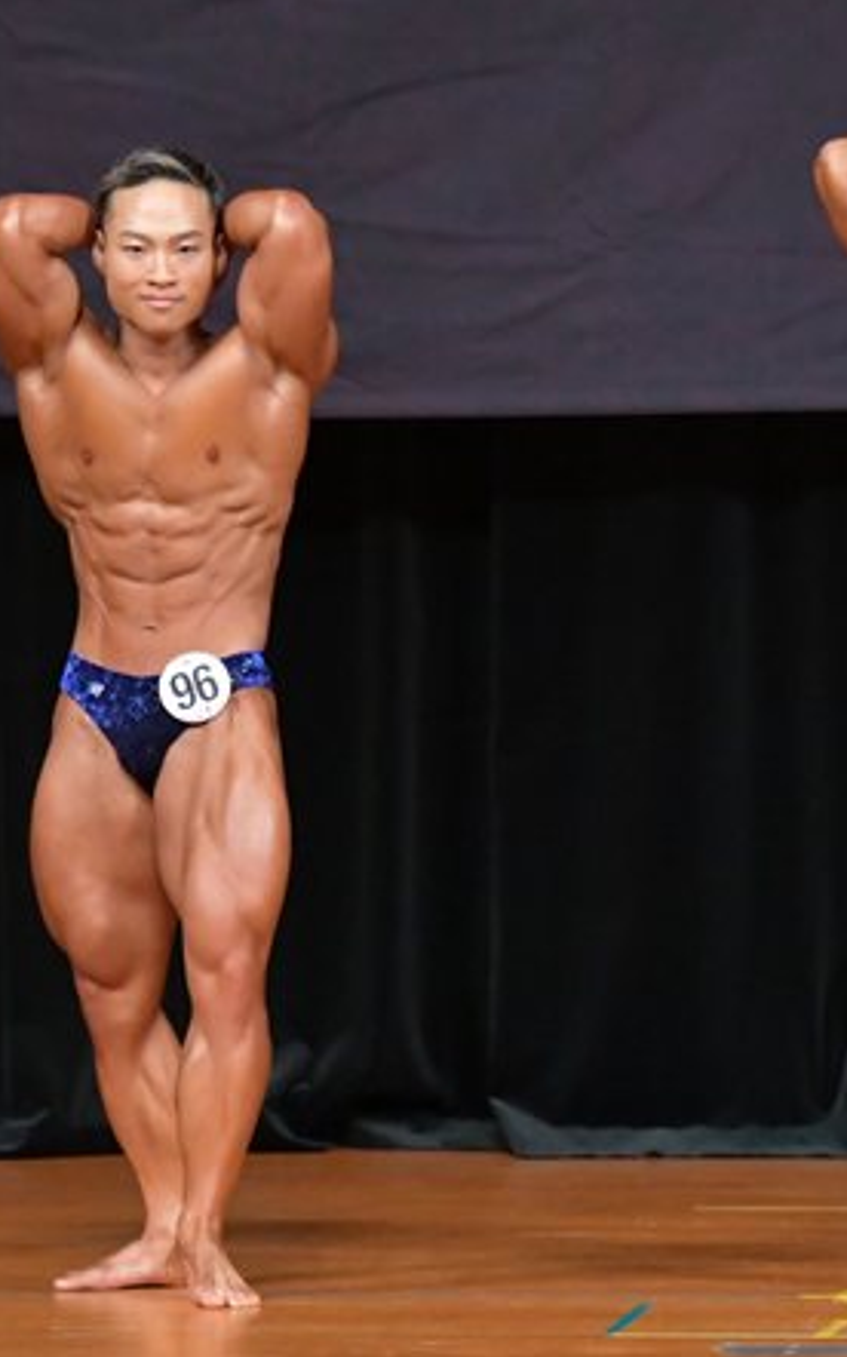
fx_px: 17814
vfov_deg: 4.4
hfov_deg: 2.7
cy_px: 706
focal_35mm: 482
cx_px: 471
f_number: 5.6
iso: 5000
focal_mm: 180
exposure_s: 1/400
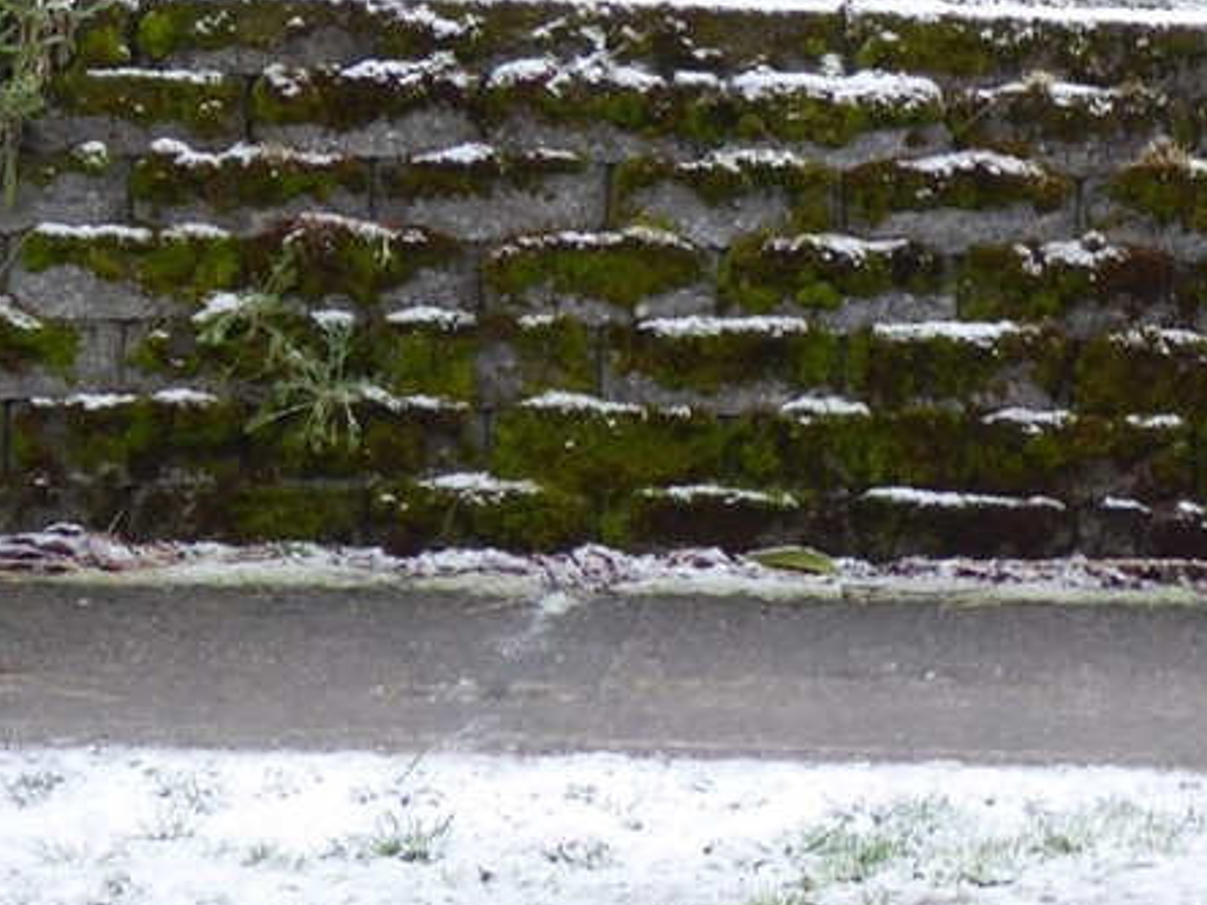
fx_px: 9937
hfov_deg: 6.9
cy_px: 76
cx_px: 1675
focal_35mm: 285
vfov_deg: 5.2
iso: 100
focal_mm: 13.2
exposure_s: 1/60
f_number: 4.6
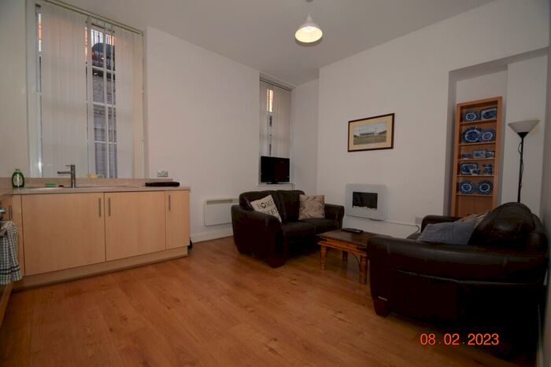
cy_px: 184
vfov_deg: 77.4
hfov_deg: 100.4
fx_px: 230
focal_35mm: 15
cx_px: 276
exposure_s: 1/60
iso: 100
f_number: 4
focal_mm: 10
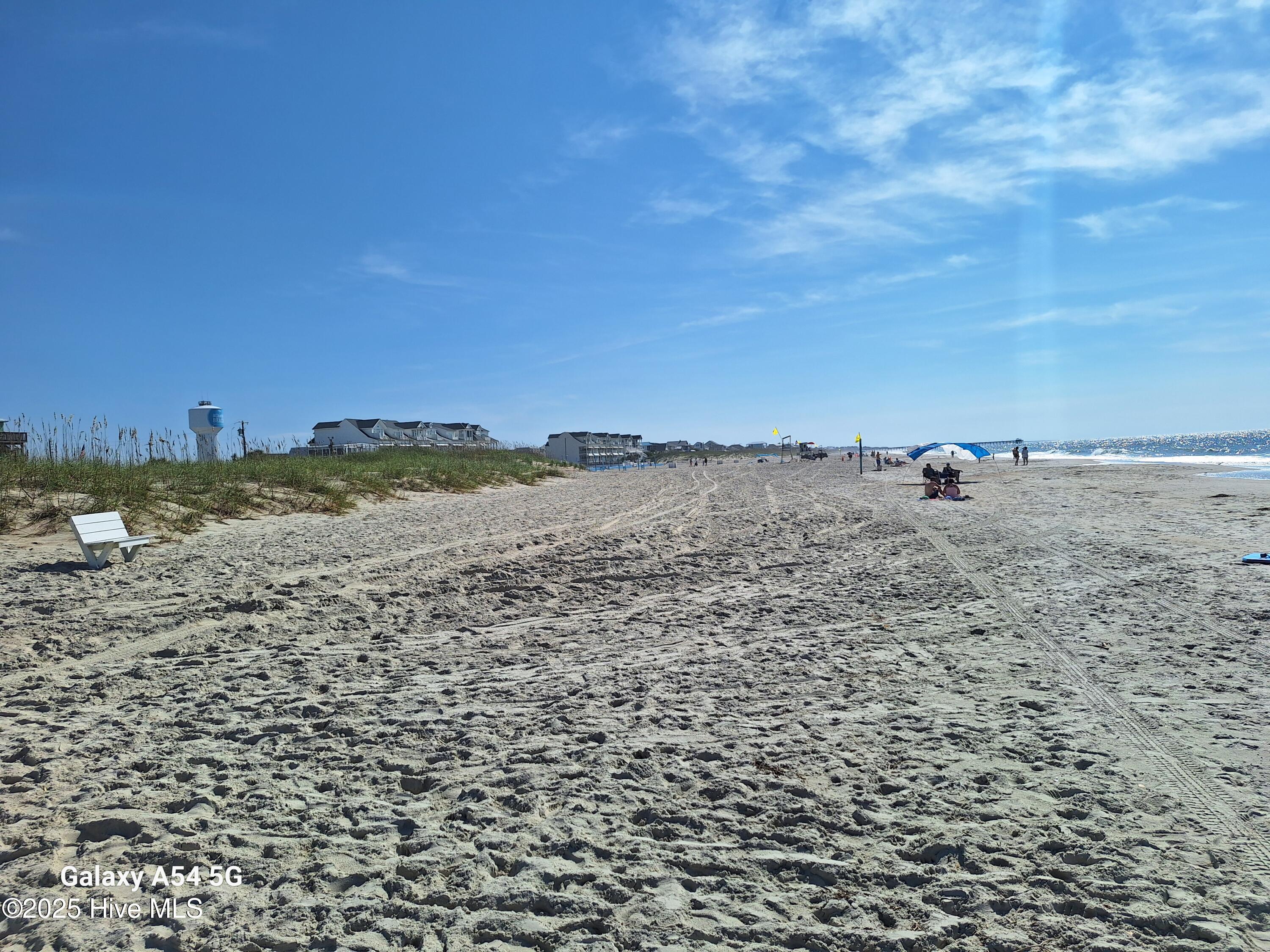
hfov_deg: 73.9
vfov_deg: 58.9
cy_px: 476
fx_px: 844
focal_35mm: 23
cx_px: 635
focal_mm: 5.54
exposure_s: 1/6329
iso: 40
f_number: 1.8
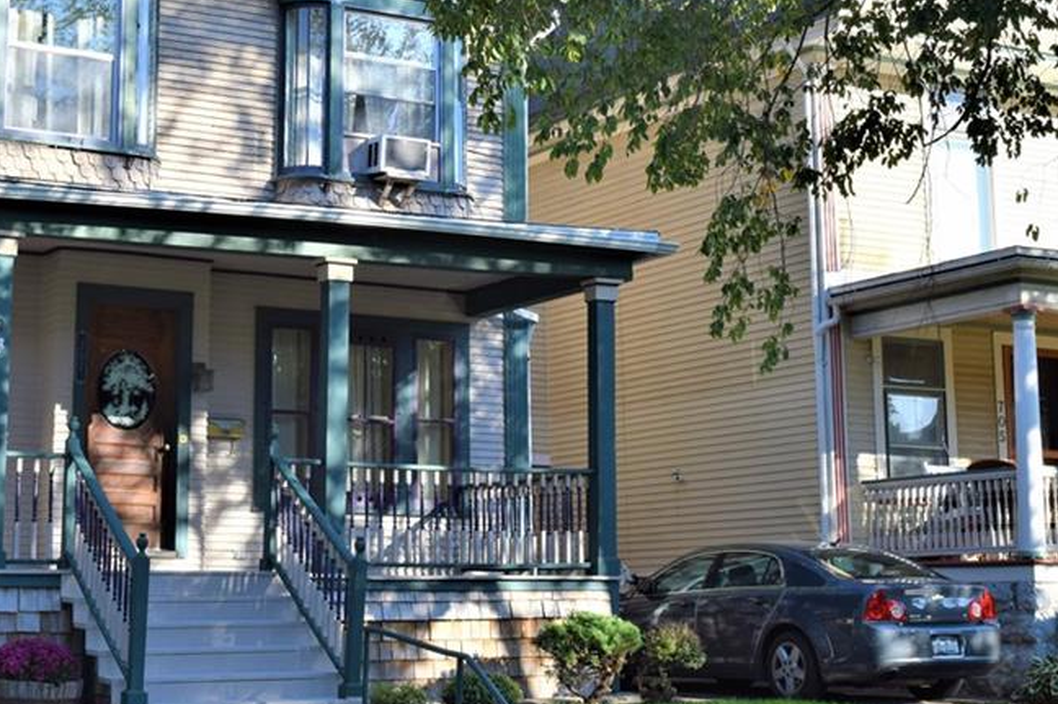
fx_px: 2020
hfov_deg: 29.2
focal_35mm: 69
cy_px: 253
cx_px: 358
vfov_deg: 19.7
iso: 200
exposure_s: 1/250
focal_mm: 29
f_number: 8
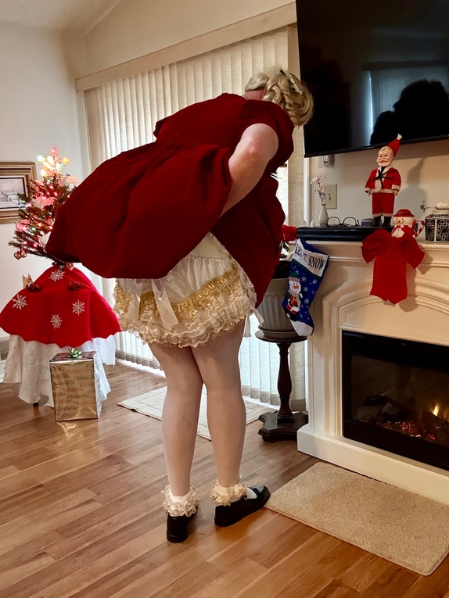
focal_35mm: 31
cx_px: 222
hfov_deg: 45.5
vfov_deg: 58.3
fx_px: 536
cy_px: 302
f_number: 1.9
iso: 500
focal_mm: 2.69
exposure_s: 1/30
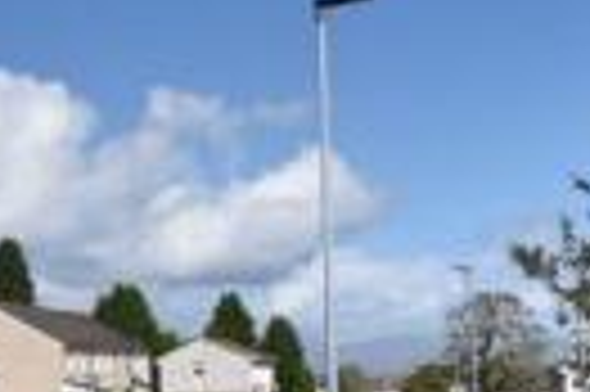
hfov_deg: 26.3
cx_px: 86
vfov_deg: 18.1
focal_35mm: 75
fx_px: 1228
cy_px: 282
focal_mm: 10
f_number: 9
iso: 100
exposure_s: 1/320
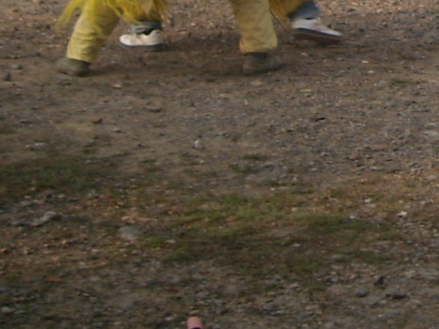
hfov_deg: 12.8
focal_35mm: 145
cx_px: 681
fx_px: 1838
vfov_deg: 9.6
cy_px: -296
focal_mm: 5.7
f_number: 5.6
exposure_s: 1/129
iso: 64
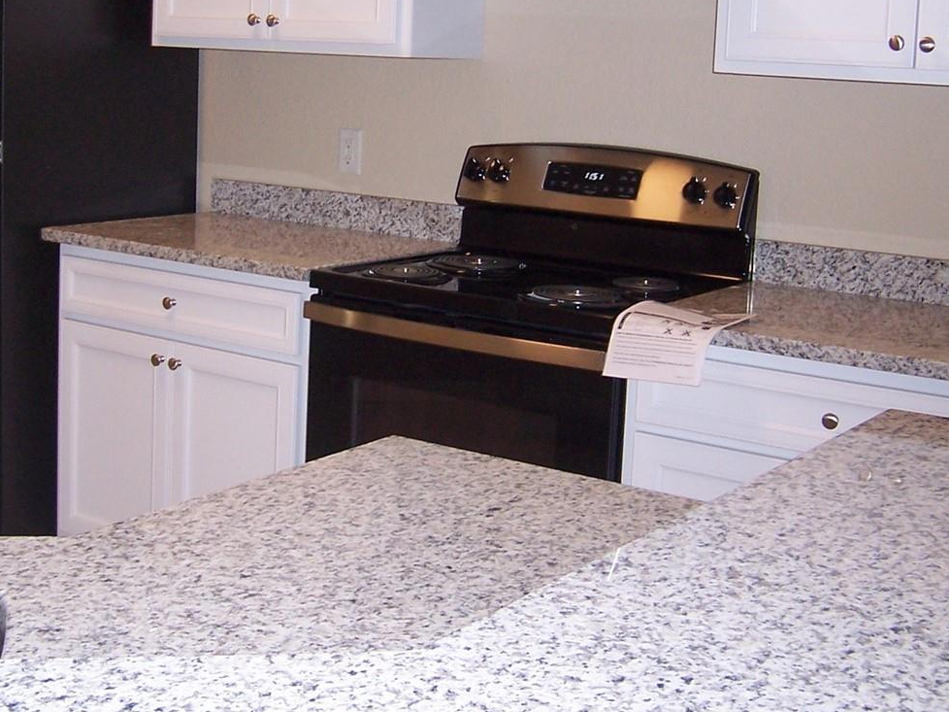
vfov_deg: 26.8
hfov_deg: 35.5
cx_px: 402
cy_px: 214
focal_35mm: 54
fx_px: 1480
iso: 140
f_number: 2.8
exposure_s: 1/60
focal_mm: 5.5
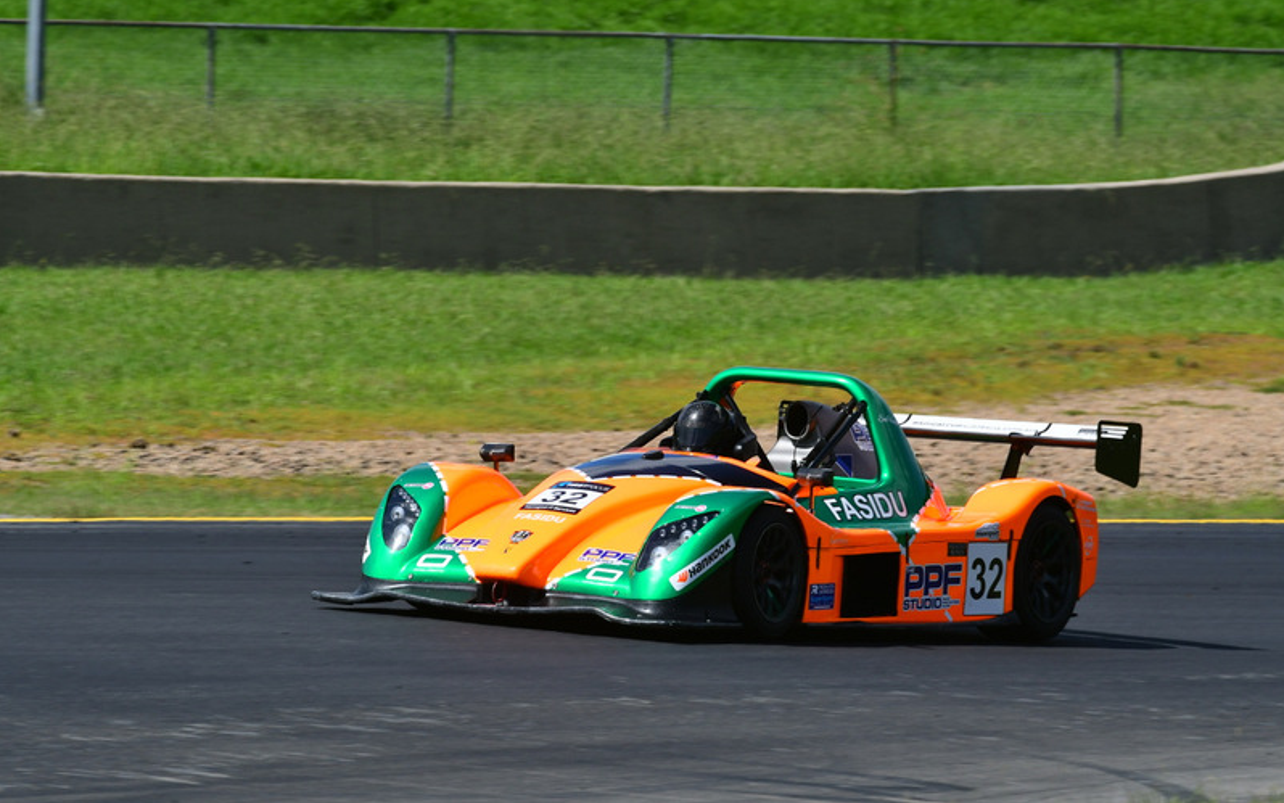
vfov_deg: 2.9
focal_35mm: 460
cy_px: 383
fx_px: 16099
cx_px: 642
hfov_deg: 4.6
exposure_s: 1/640
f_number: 11
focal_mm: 300
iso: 320
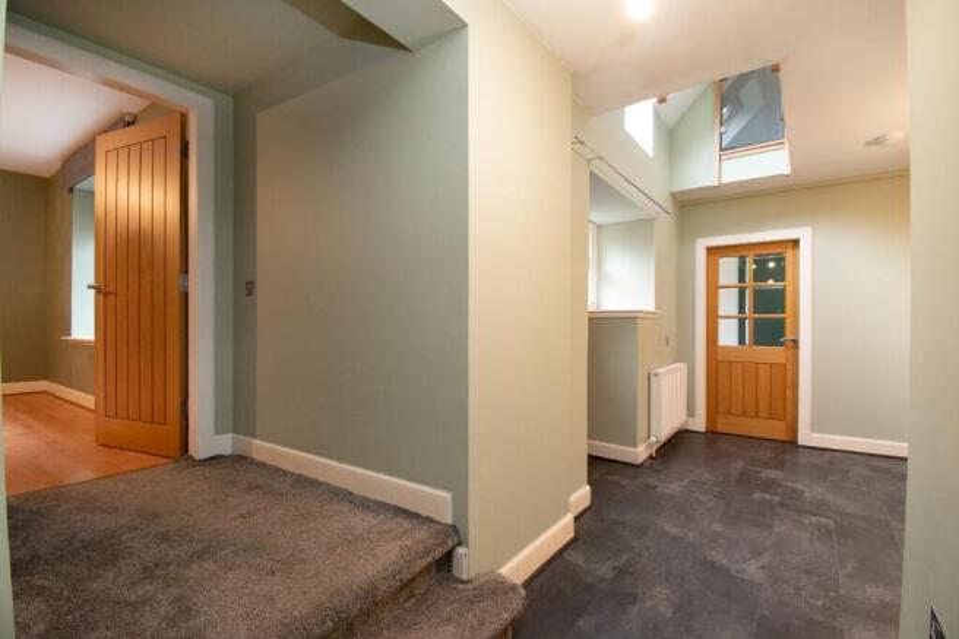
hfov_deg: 100.4
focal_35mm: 15
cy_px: 320
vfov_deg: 77.3
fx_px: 399
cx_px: 480
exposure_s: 1/3
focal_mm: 10
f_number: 8
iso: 320
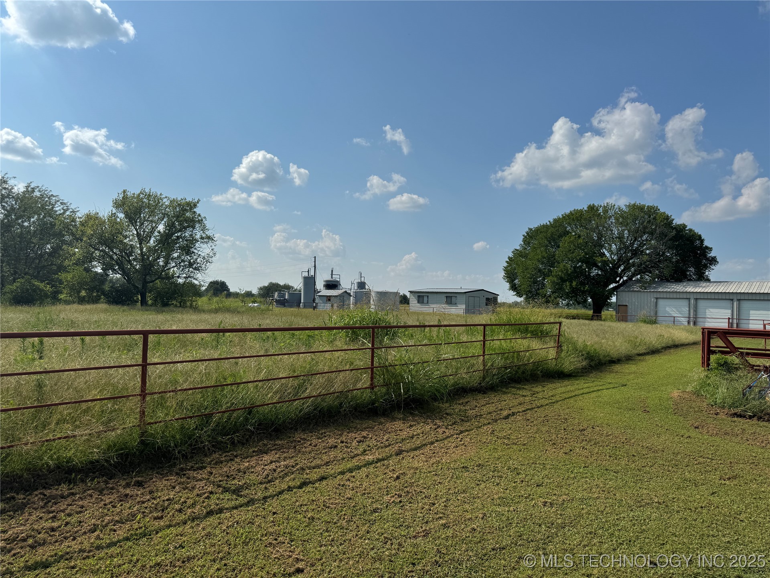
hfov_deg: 71.6
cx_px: 385
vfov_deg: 56.8
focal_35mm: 24
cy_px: 289
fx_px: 534
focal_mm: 6.76
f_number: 1.78
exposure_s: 1/9009
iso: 80
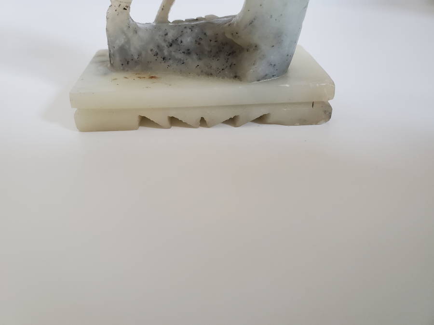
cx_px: 217
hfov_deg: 67.3
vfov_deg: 53.1
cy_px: 162
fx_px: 326
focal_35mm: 26
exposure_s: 1/40
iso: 250
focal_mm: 4.3
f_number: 2.4
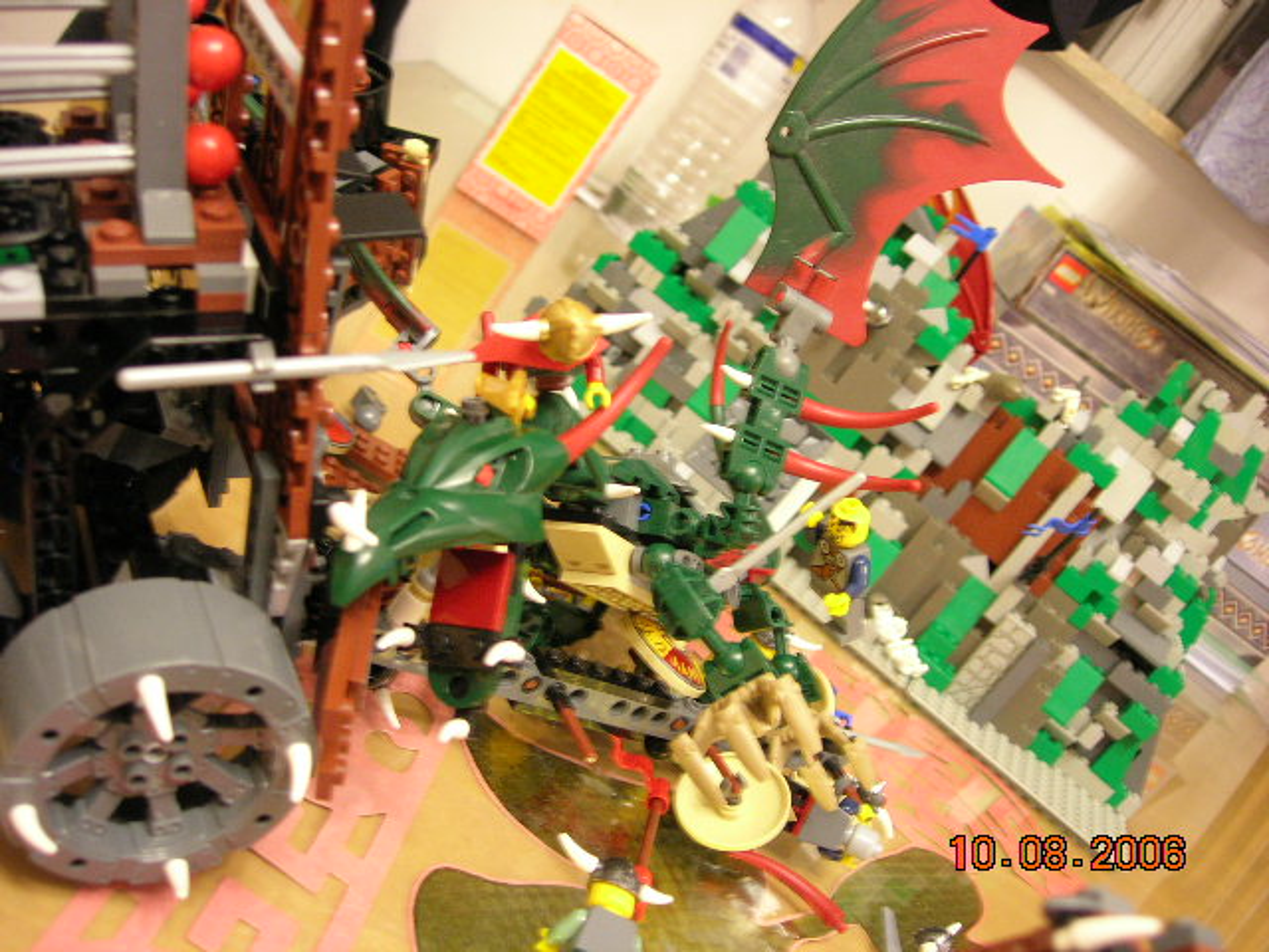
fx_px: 1393
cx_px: 634
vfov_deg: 37.7
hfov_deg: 49.0
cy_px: 476
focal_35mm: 38
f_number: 2.8
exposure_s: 1/3.5
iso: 121
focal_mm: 7.8
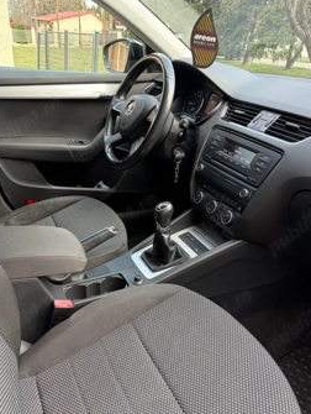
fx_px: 371
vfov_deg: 58.0
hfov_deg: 45.5
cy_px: 239
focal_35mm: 31
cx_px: 141
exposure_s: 1/121
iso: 50
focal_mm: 5.96
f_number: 1.6
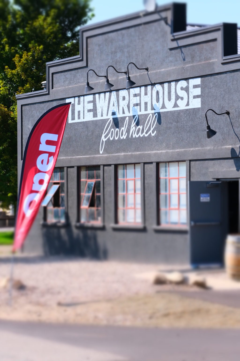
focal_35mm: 135
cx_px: 120
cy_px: 180
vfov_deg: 15.2
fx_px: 1350
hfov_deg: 10.2
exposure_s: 1/1400
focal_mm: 90
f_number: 7.1
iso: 800
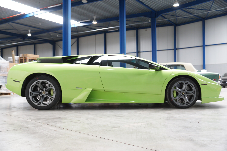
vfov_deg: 36.8
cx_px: 114
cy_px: 76
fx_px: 227
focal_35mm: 36
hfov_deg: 53.2
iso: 250
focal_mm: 24
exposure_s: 1/60
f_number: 2.8
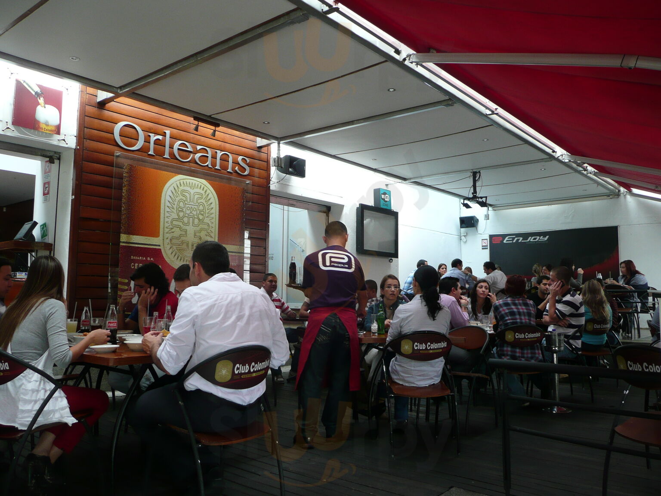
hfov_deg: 63.4
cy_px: 248
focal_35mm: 28
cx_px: 330
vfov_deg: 49.7
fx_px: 535
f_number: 3.3
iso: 100
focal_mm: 4.6
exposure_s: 1/30
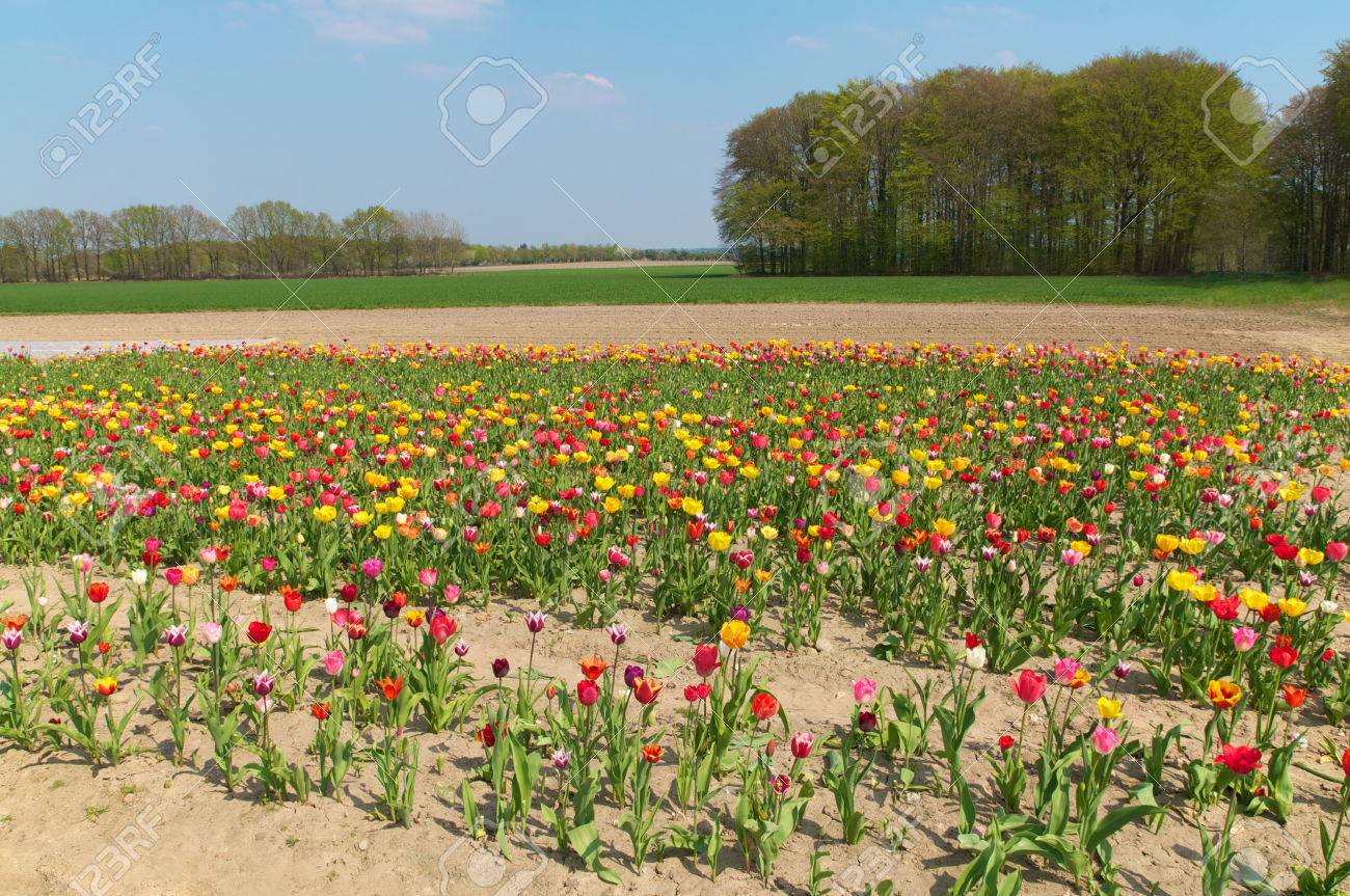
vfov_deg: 43.5
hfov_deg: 62.0
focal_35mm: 30
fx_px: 1123
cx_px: 675
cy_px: 448
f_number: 10
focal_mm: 20
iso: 100
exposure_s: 1/160
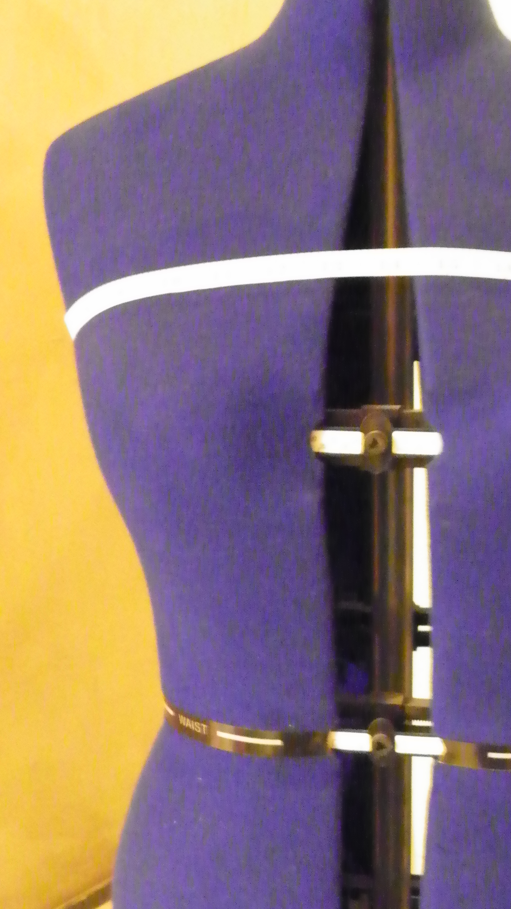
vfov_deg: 52.8
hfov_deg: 30.9
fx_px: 915
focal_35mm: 38
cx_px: 355
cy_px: 476
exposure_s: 1/2
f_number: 2.8
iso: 1600
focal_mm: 4.6
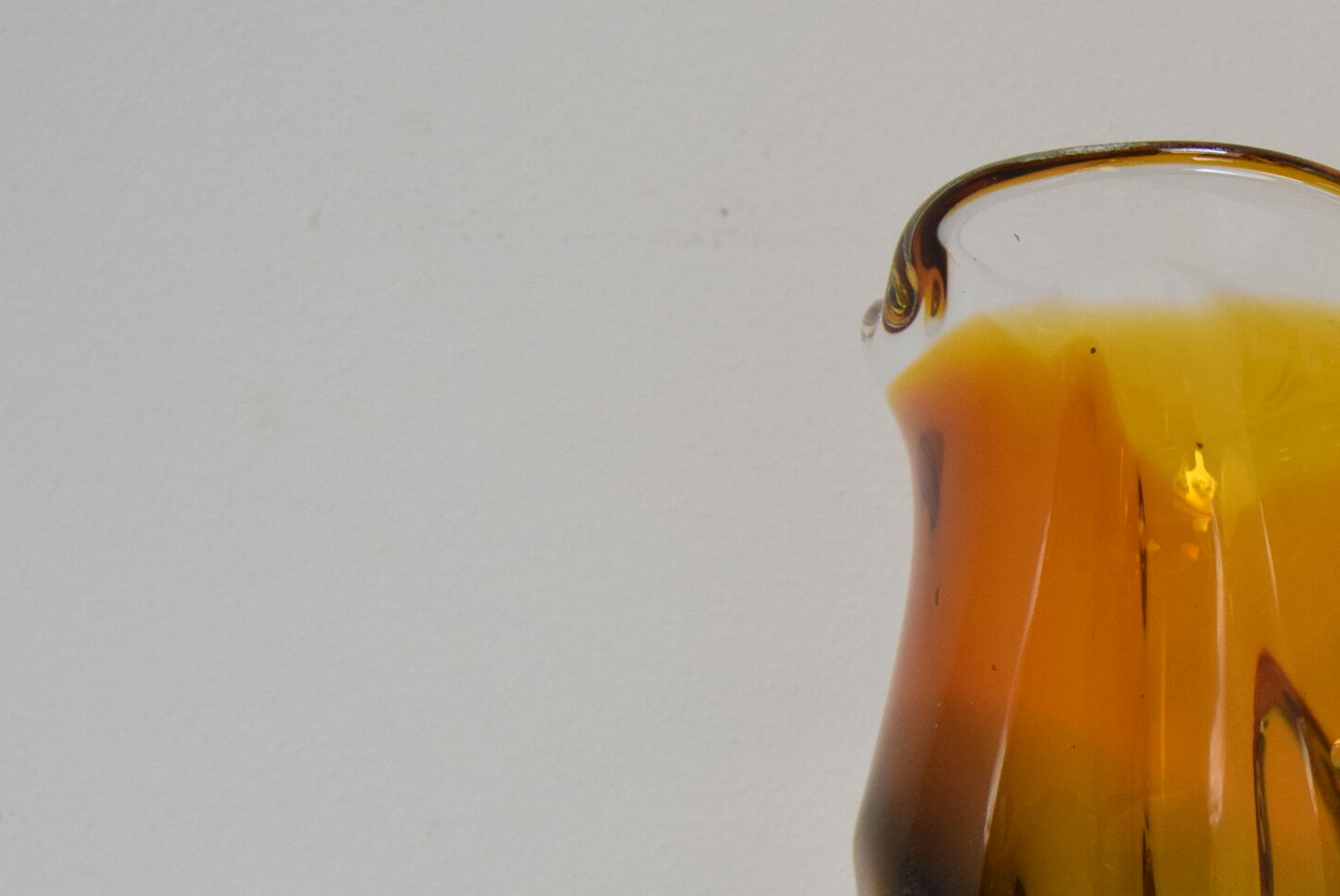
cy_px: 773
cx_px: 1250
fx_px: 2794
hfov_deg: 25.9
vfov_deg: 18.0
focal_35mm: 75
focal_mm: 24
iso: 1600
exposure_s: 1/200
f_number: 7.1
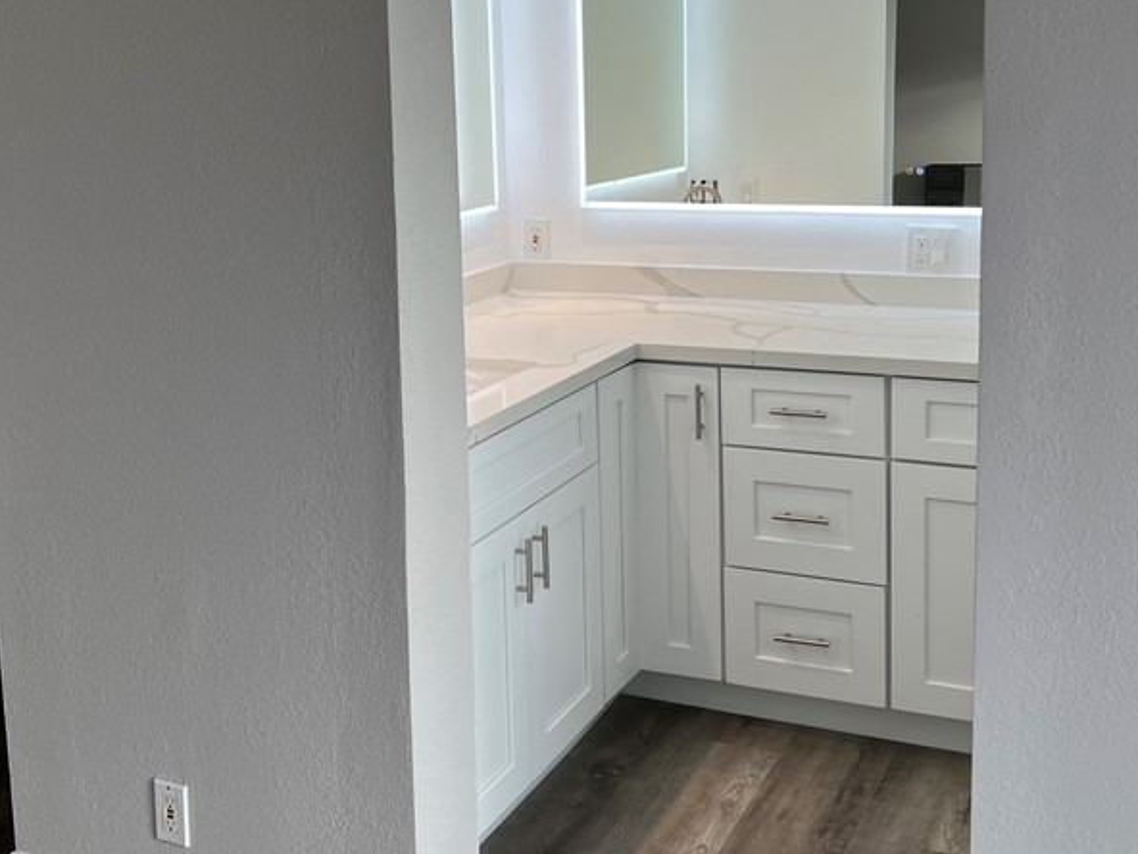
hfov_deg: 42.1
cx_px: 582
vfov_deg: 31.9
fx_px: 1479
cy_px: 269
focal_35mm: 45
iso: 40
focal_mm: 5.7
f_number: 1.5
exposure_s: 1/134
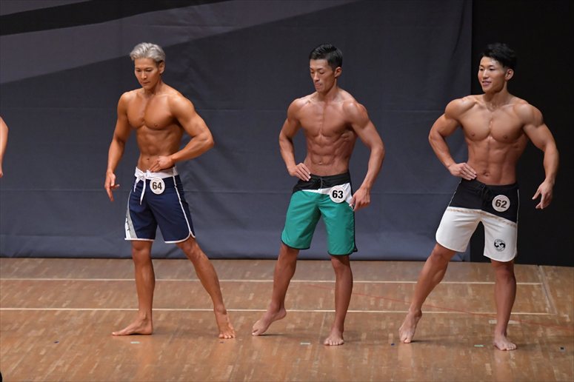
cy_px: 191
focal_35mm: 240
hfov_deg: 8.6
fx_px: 3825
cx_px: 287
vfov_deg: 5.7
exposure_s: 1/400
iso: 6400
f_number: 5.6
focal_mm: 160
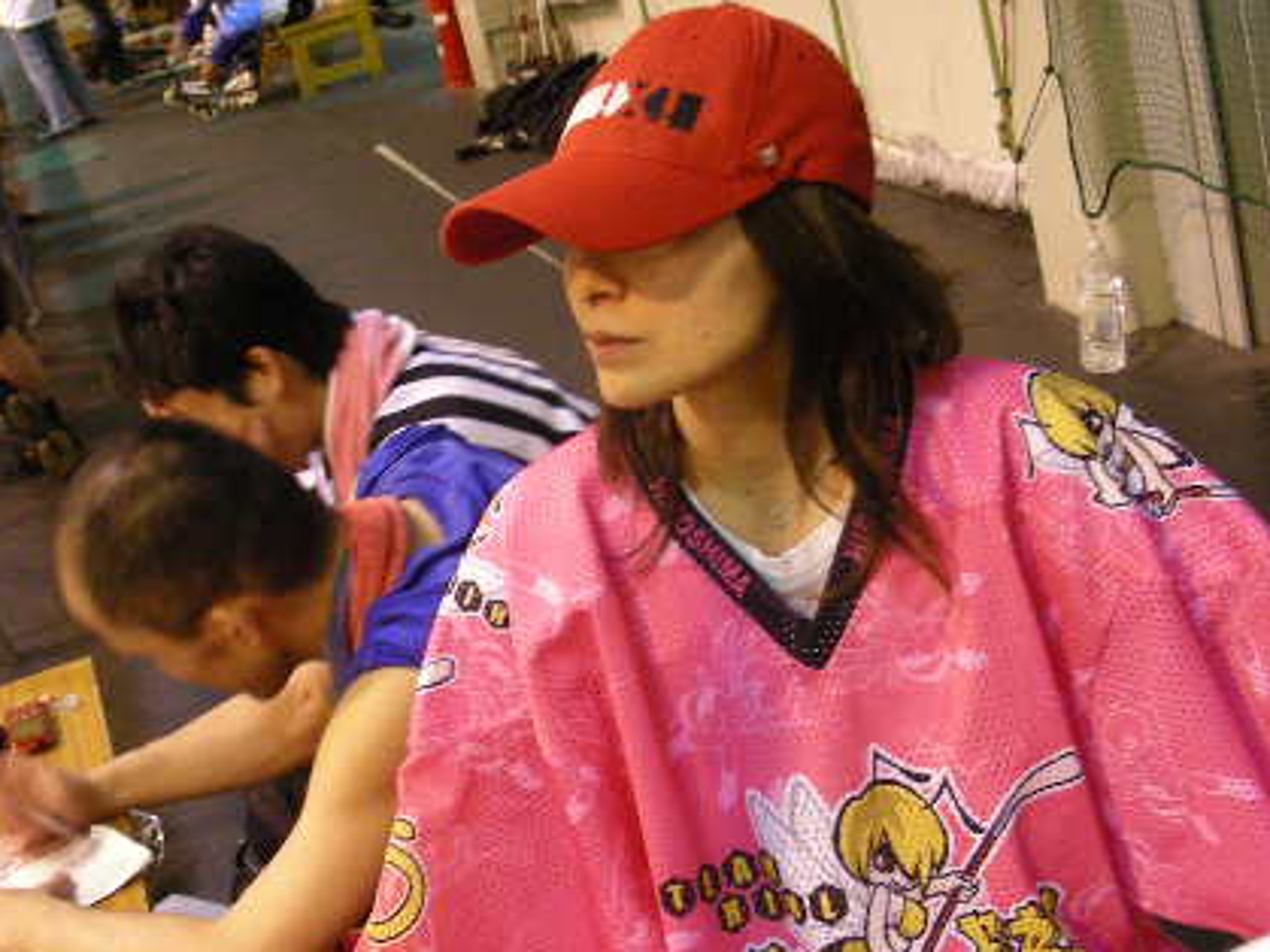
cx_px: 503
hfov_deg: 33.1
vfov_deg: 25.2
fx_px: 2127
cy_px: 549
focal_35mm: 58
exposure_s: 1/8.4
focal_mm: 6.3
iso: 200
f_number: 3.5
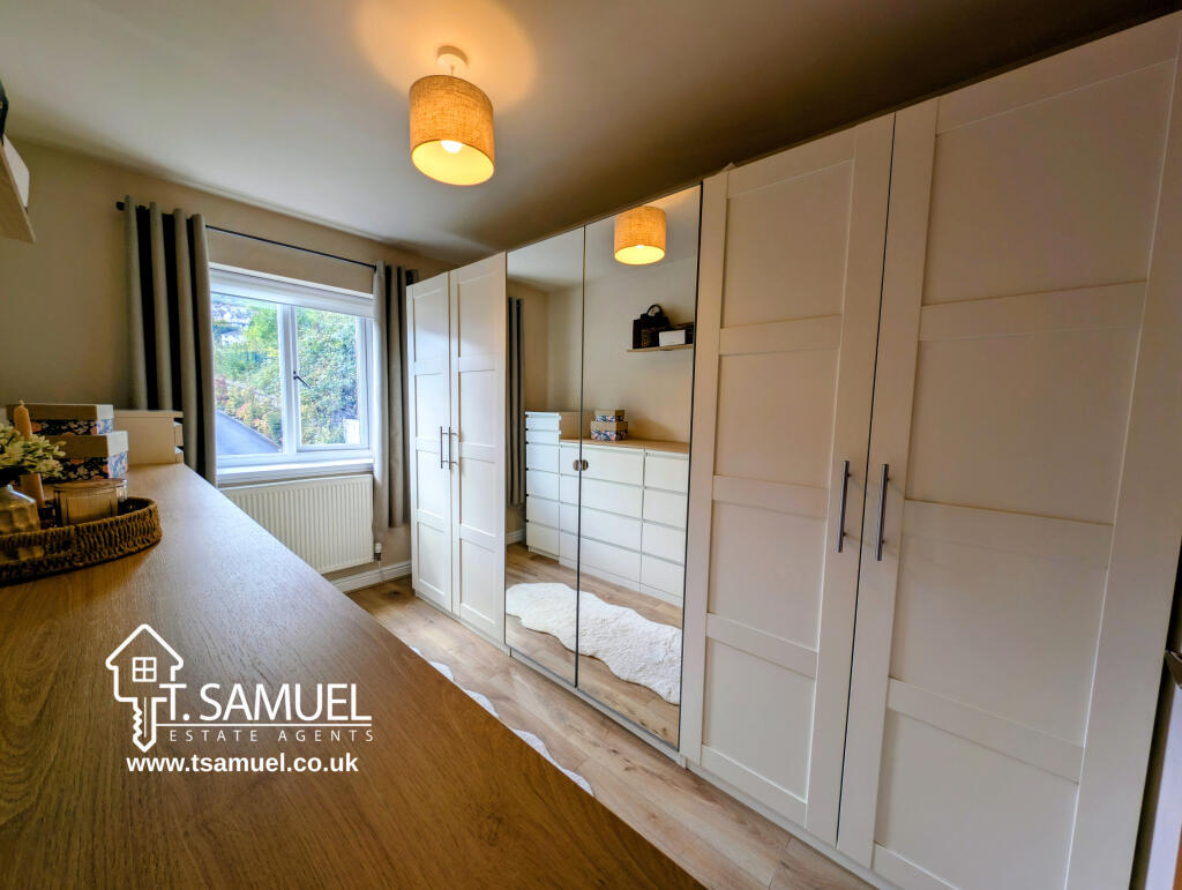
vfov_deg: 94.6
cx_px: 591
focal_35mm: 12
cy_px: 445
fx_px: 410
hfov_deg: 110.5
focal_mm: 2.23
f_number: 1.95
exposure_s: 1/98.9
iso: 43
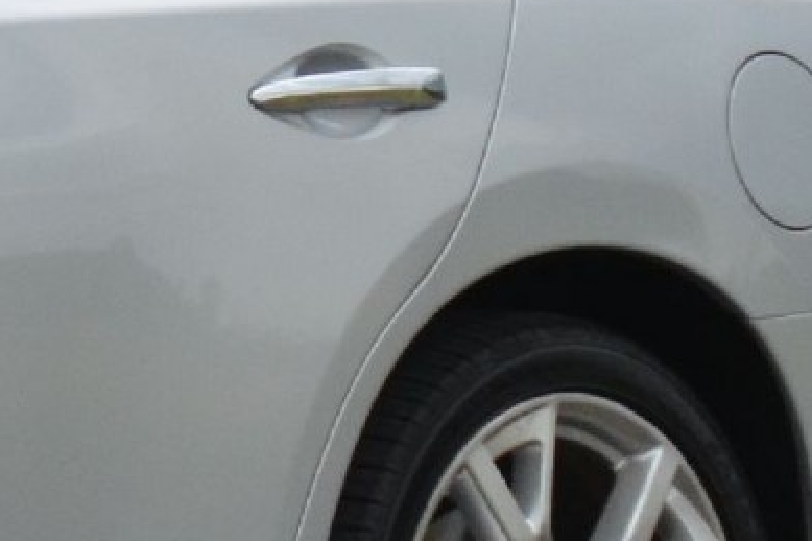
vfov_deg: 1.4
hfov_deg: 2.0
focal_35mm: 1011
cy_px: -136
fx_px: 22798
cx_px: -1050
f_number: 5.3
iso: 800
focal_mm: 105
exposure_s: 1/640
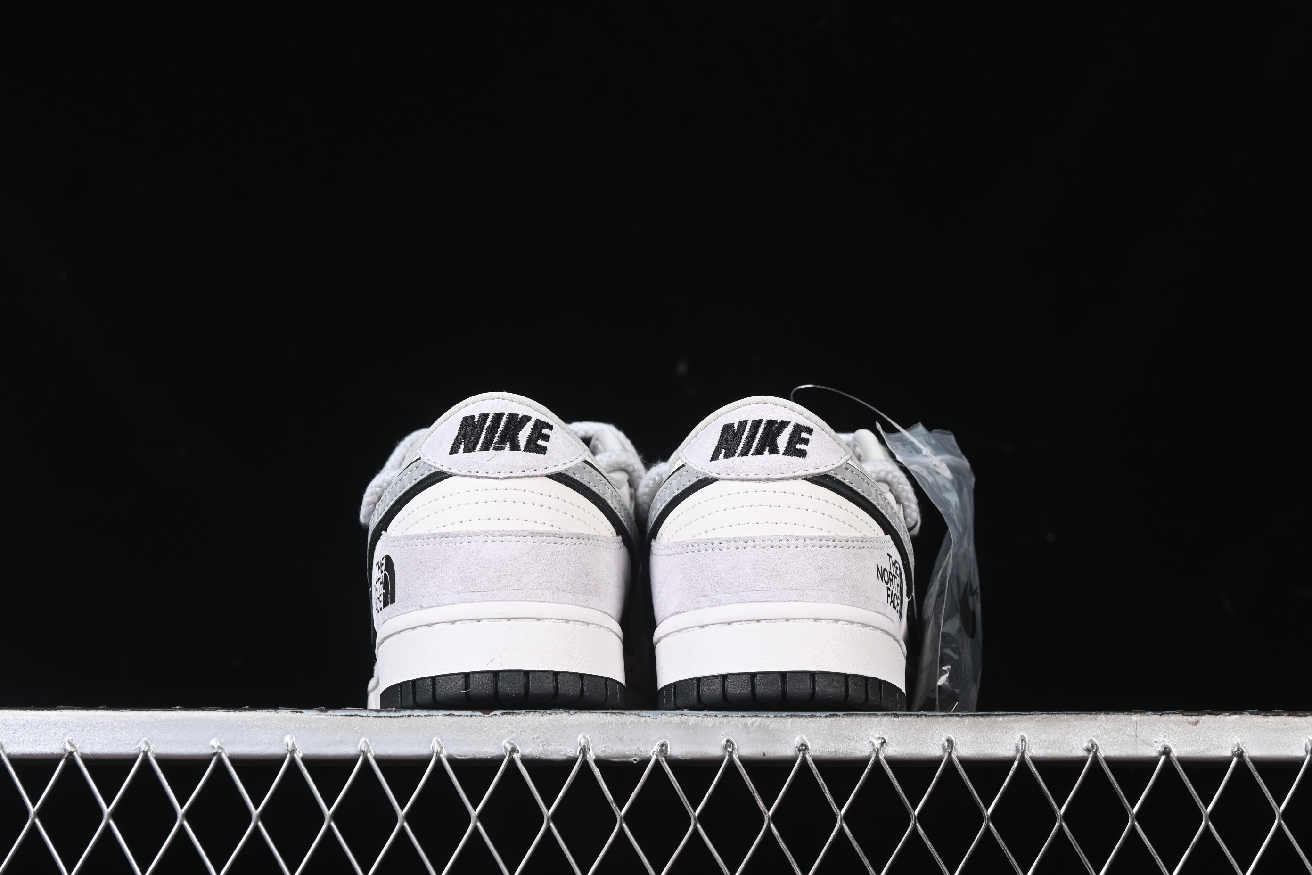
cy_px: 438
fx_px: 2733
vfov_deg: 18.2
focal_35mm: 75
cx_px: 656
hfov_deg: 27.0
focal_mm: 50
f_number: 7.1
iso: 160
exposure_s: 1/60
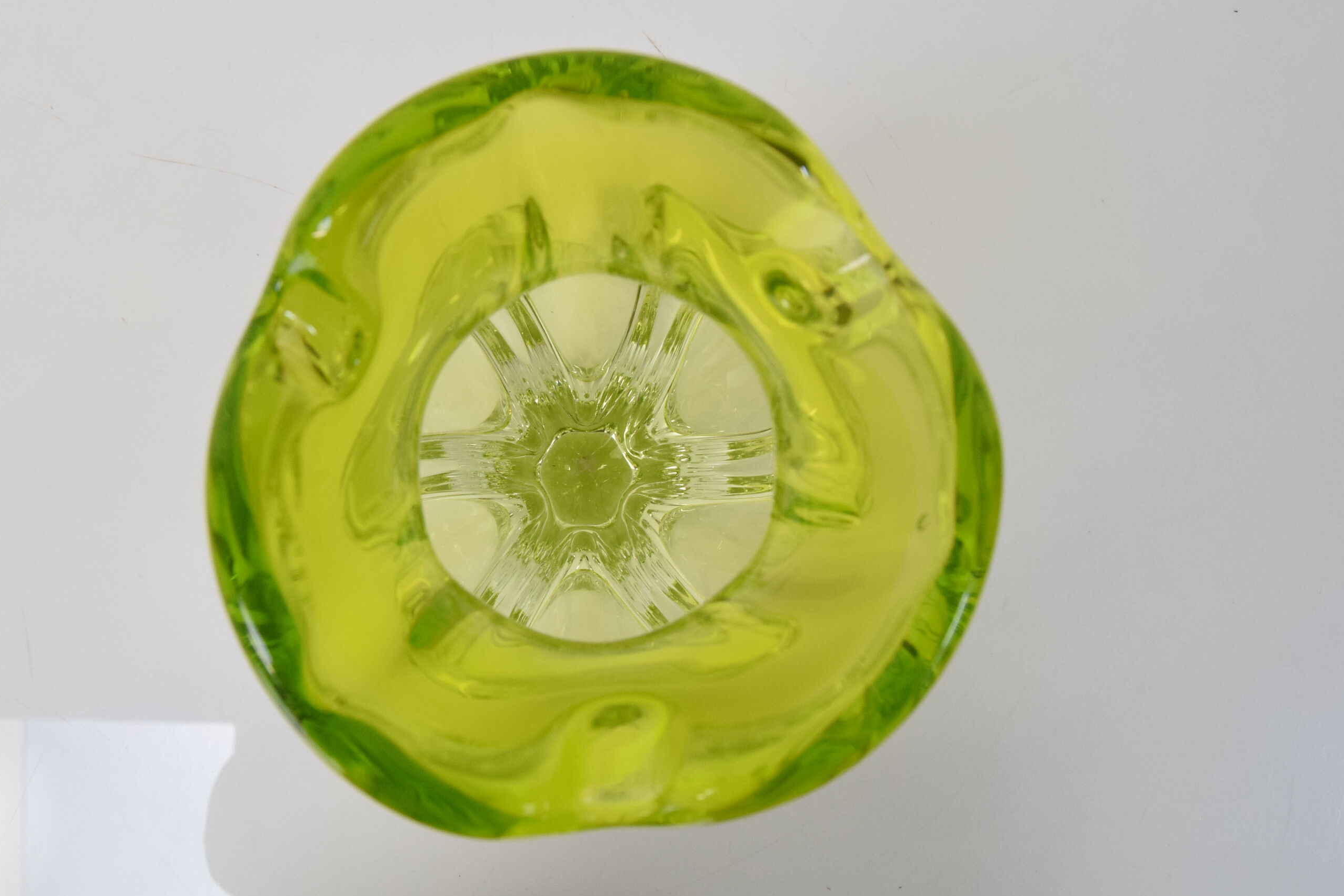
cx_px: 592
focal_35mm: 35
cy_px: 435
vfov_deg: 37.8
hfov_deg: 54.3
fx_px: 1306
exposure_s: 1/200
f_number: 7.1
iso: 1600
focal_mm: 20
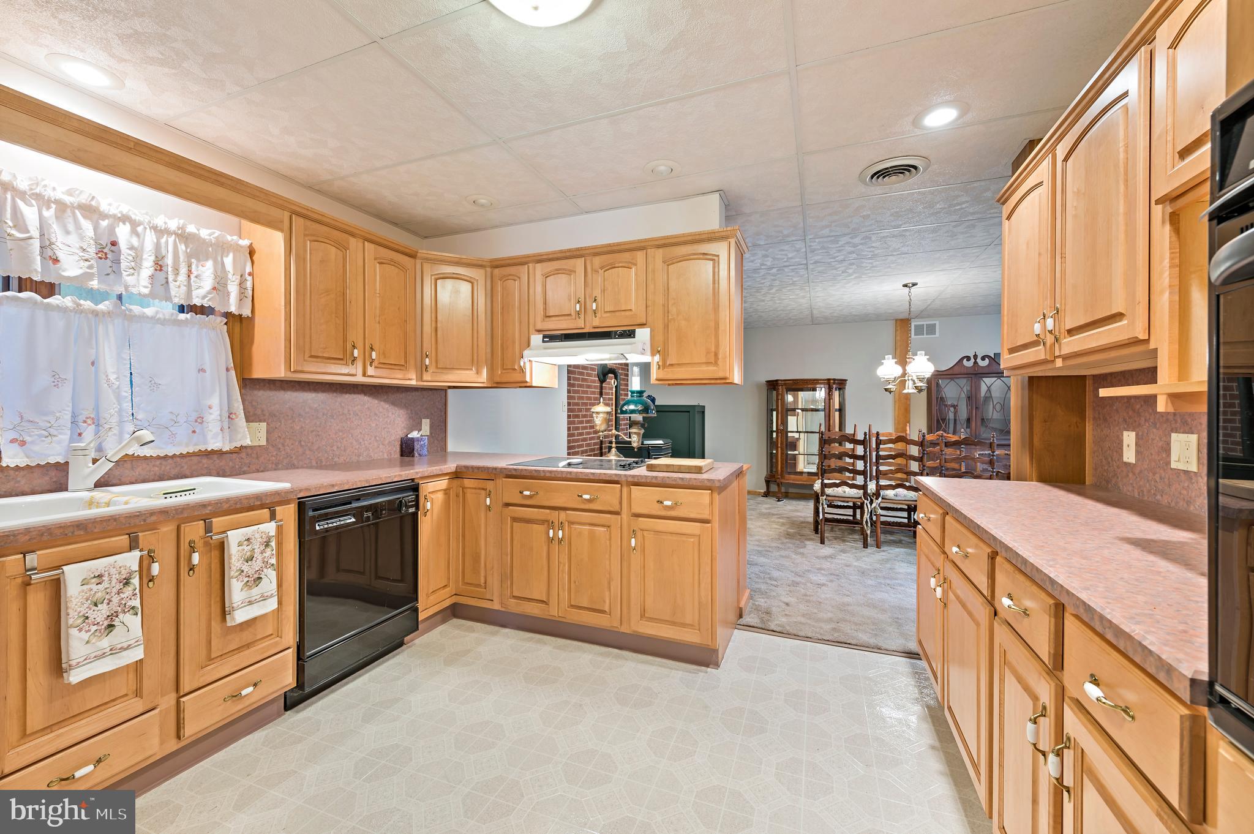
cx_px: 627
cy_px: 417
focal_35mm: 14
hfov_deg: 104.3
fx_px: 487
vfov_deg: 81.1
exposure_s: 1.3
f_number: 9
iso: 320
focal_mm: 14
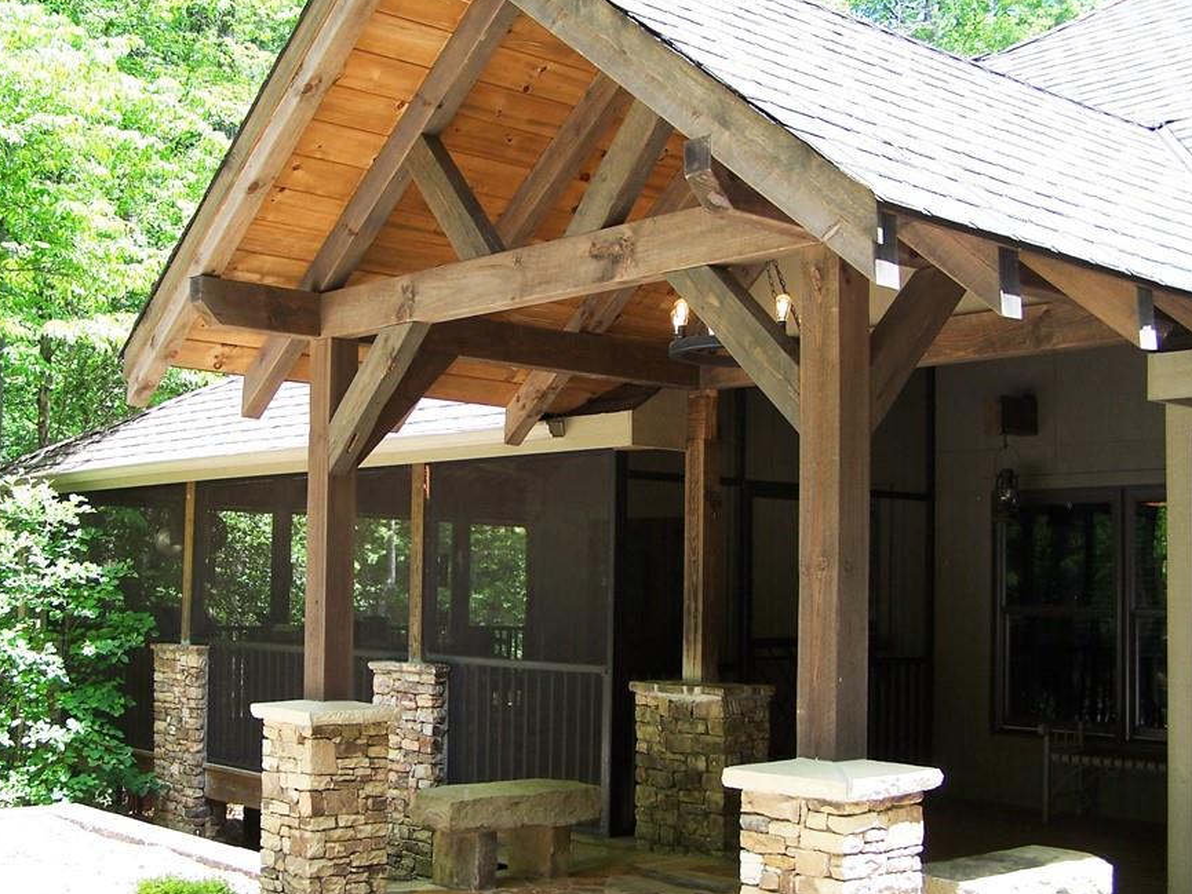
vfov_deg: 32.2
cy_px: 479
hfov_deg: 42.0
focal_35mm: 45
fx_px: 1550
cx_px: 513
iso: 80
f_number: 2.8
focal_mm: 6.3
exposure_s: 1/160
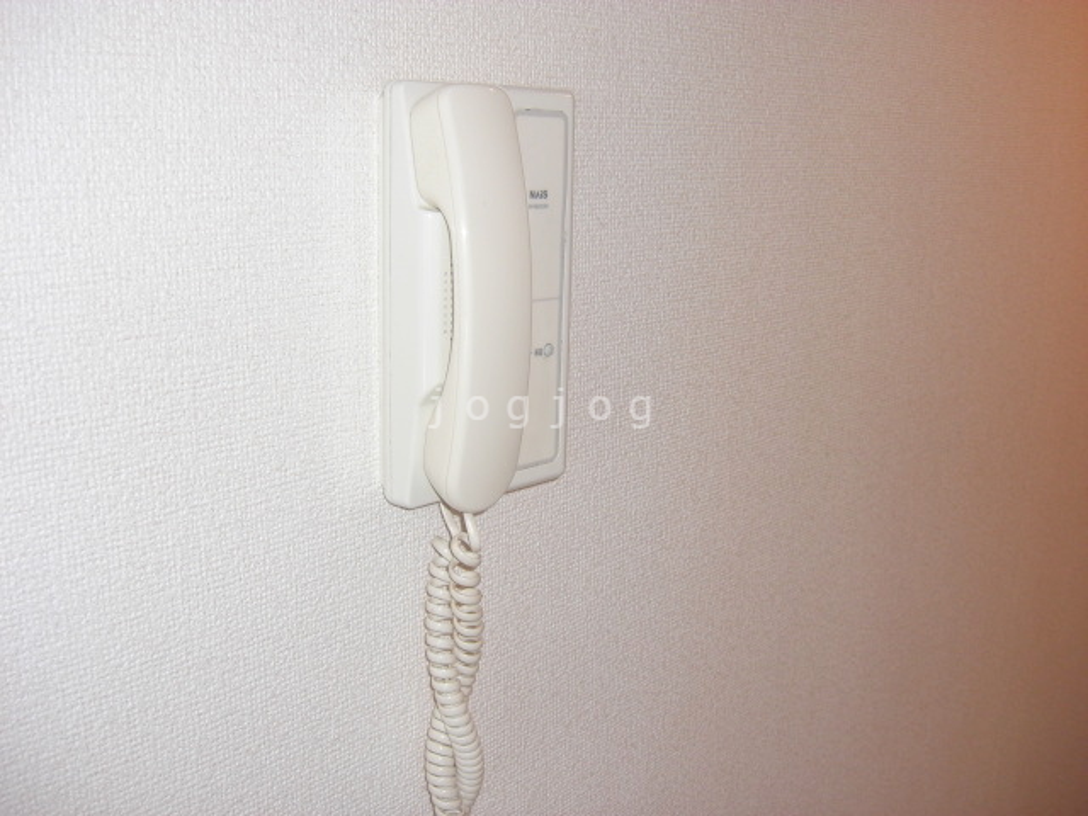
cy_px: 408
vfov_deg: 37.7
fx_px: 1194
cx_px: 544
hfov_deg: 49.0
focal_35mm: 38
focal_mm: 7.9
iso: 100
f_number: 2.8
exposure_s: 1/60
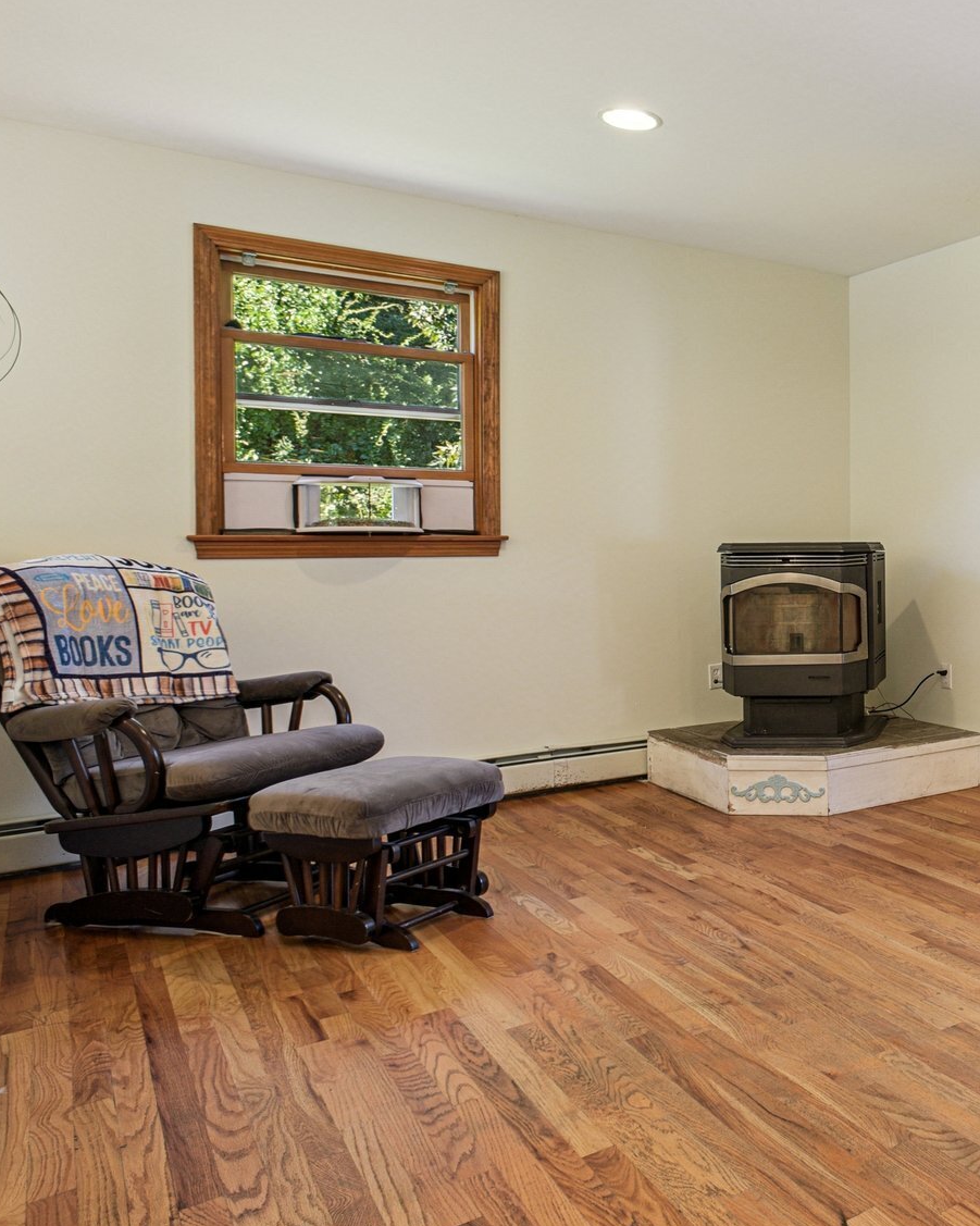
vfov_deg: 60.3
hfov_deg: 42.5
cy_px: 547
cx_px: 998
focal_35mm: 29
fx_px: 1052
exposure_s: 1/25
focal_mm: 17
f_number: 11
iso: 400
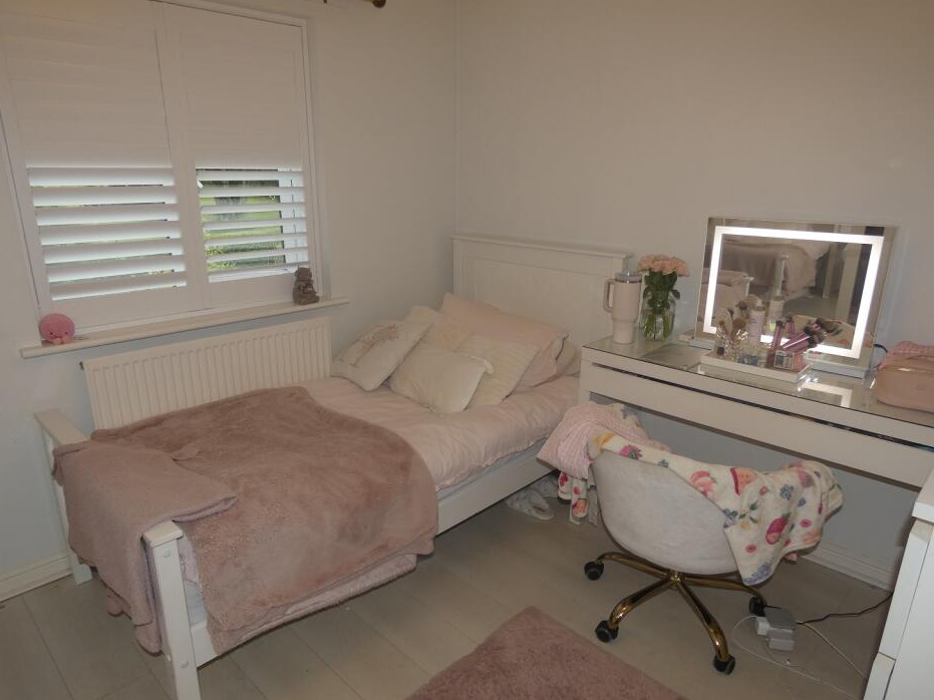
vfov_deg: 61.0
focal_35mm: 22
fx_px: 594
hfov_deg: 76.4
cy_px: 372
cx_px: 452
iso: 80
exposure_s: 1/60
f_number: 2.8
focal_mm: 3.6
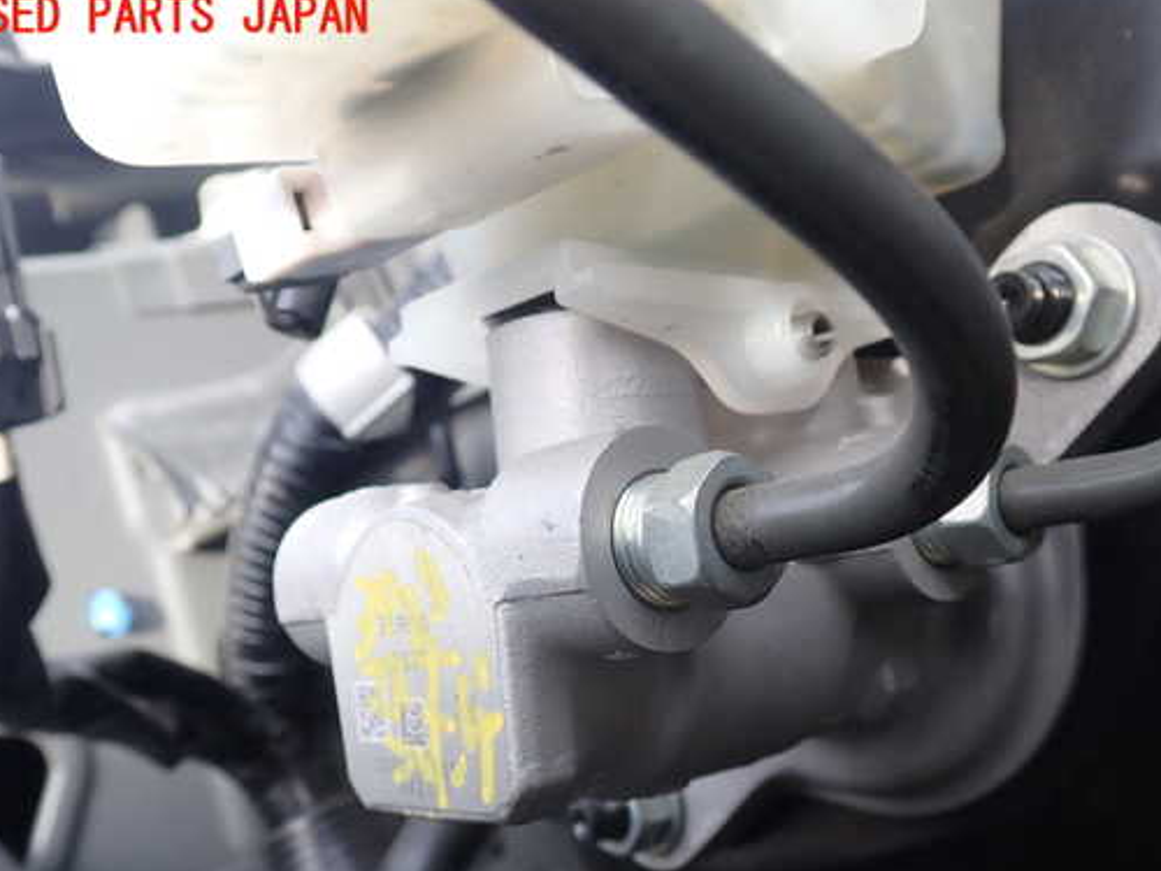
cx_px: 643
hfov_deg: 51.3
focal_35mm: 36
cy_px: 511
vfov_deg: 39.5
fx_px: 1207
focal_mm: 5.4
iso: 100
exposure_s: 1/100
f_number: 3.2
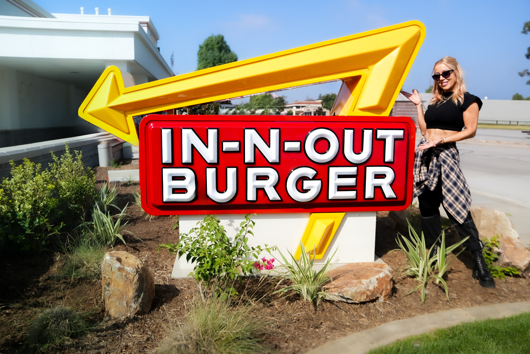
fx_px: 427
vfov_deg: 45.0
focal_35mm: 29
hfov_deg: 63.6
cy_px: 177
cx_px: 265
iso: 125
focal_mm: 29
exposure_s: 1/1600
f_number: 3.2
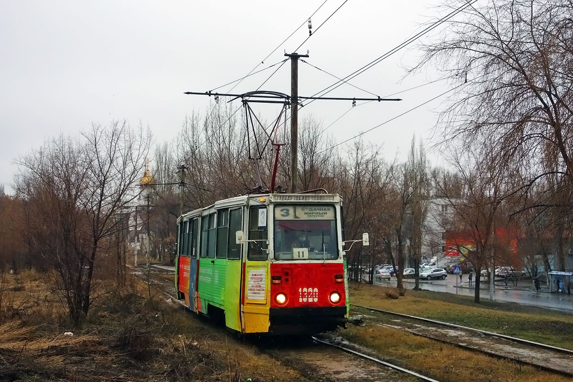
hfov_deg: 41.9
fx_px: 748
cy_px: 191
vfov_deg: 28.6
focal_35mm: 47
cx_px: 286
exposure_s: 1/500
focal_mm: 17.4
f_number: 3.2
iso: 400
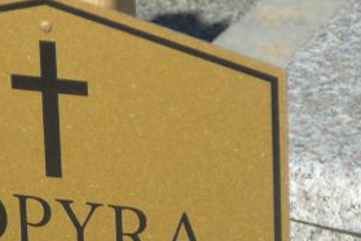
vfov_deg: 3.9
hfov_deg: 5.8
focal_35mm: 353
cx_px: 38
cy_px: 212
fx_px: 3540
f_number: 4
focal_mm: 22
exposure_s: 1/800
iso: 80
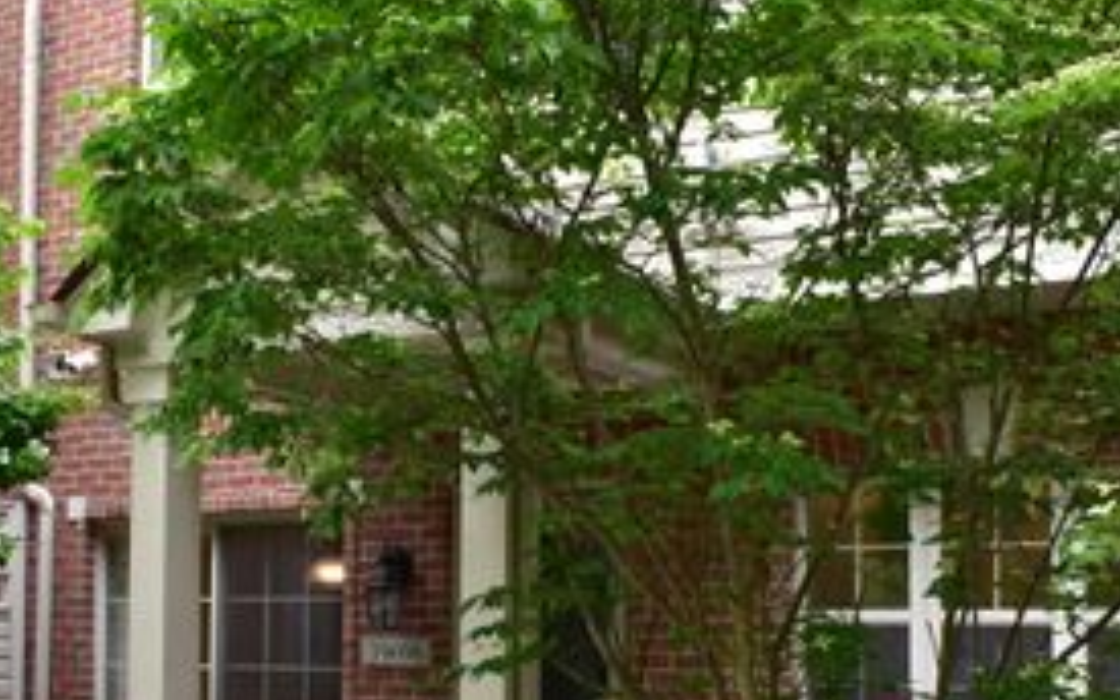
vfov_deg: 25.3
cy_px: 588
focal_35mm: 50
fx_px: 1526
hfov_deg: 40.3
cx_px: 513
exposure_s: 1/100
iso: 400
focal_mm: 18
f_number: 9
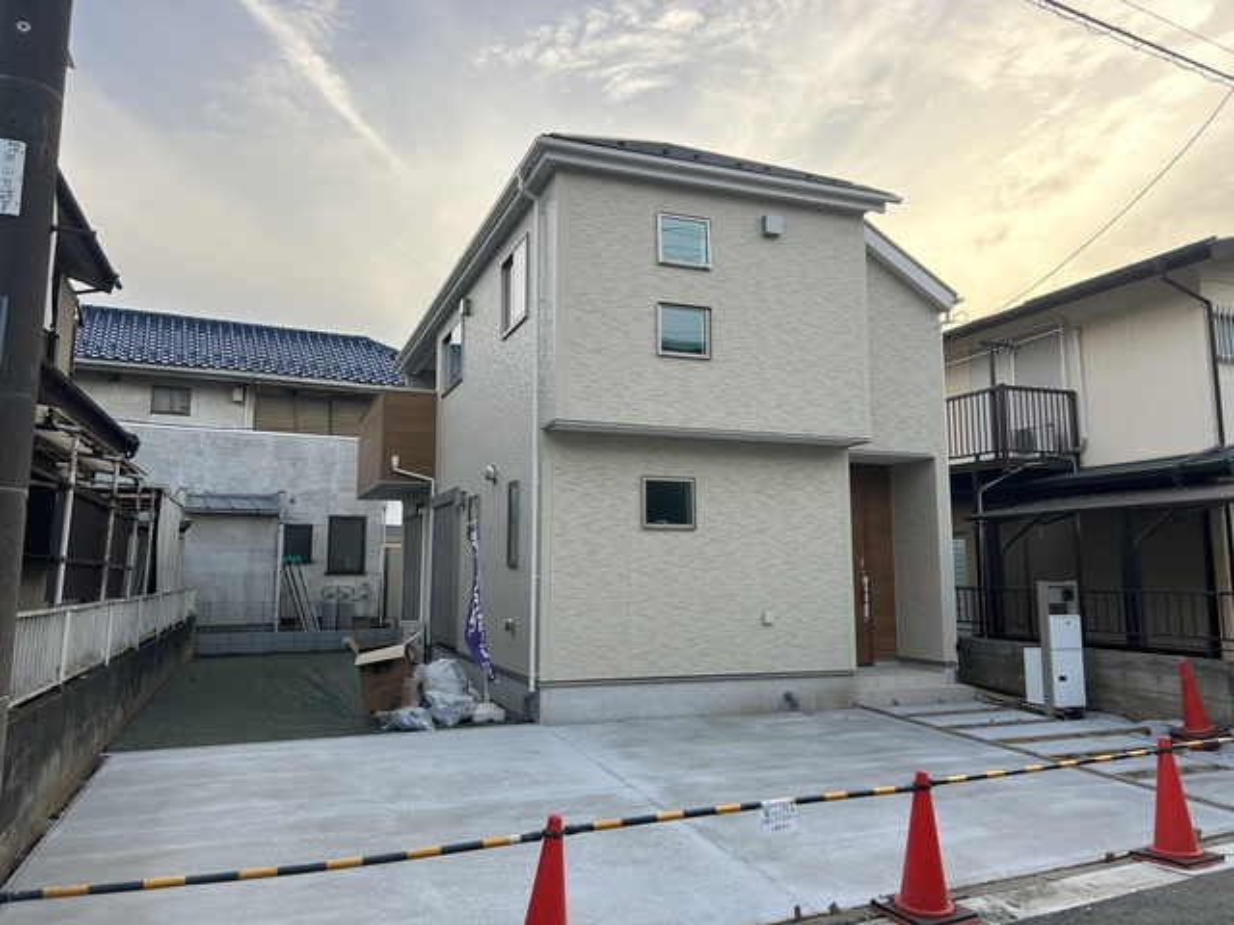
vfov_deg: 53.1
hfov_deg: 67.3
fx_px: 927
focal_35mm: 26
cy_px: 462
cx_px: 617
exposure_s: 1/513
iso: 50
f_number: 1.5
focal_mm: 5.7
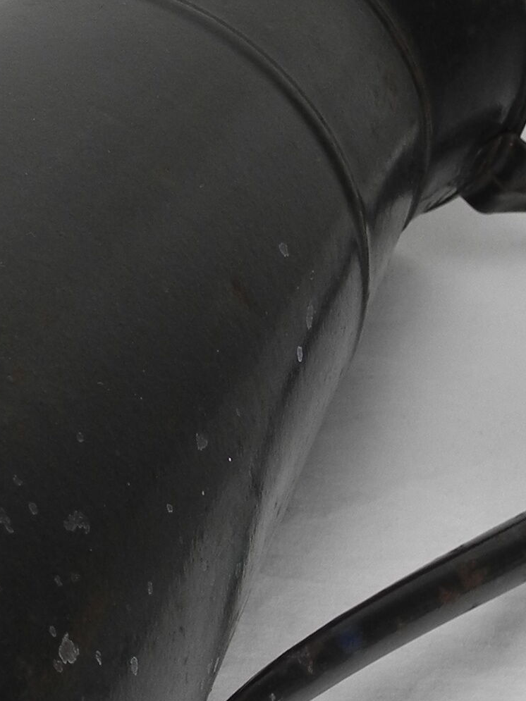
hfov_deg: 13.1
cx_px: -106
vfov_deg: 17.9
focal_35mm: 110
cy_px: 304
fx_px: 2229
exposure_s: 1/89.2
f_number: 2.8
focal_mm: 6.4
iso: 100
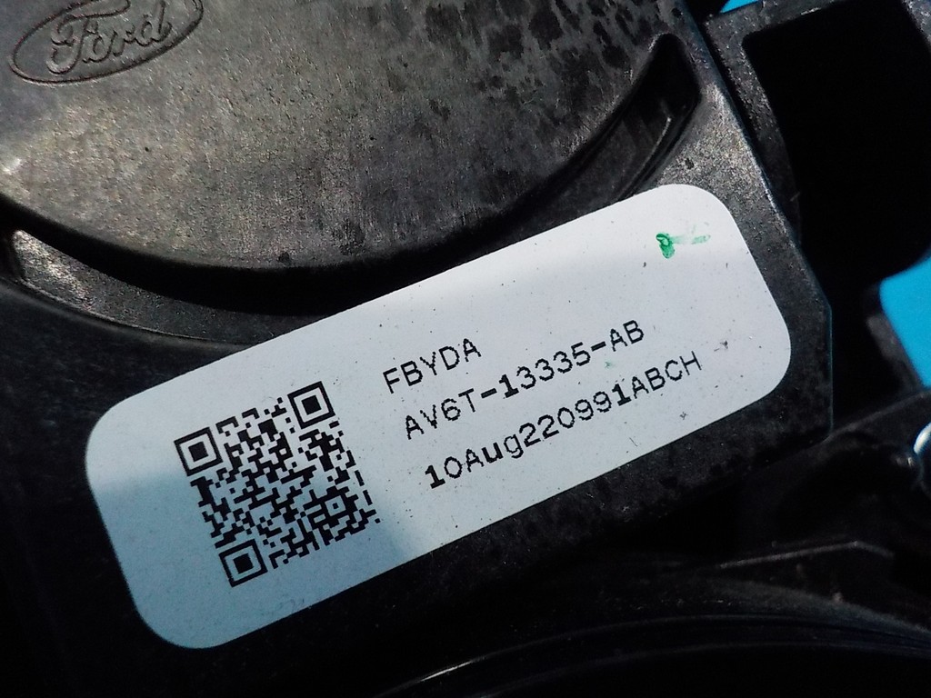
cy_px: 349
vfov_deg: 46.8
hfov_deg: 60.0
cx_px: 466
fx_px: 807
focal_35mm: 30
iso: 800
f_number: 3.3
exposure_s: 1/100
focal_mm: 4.1
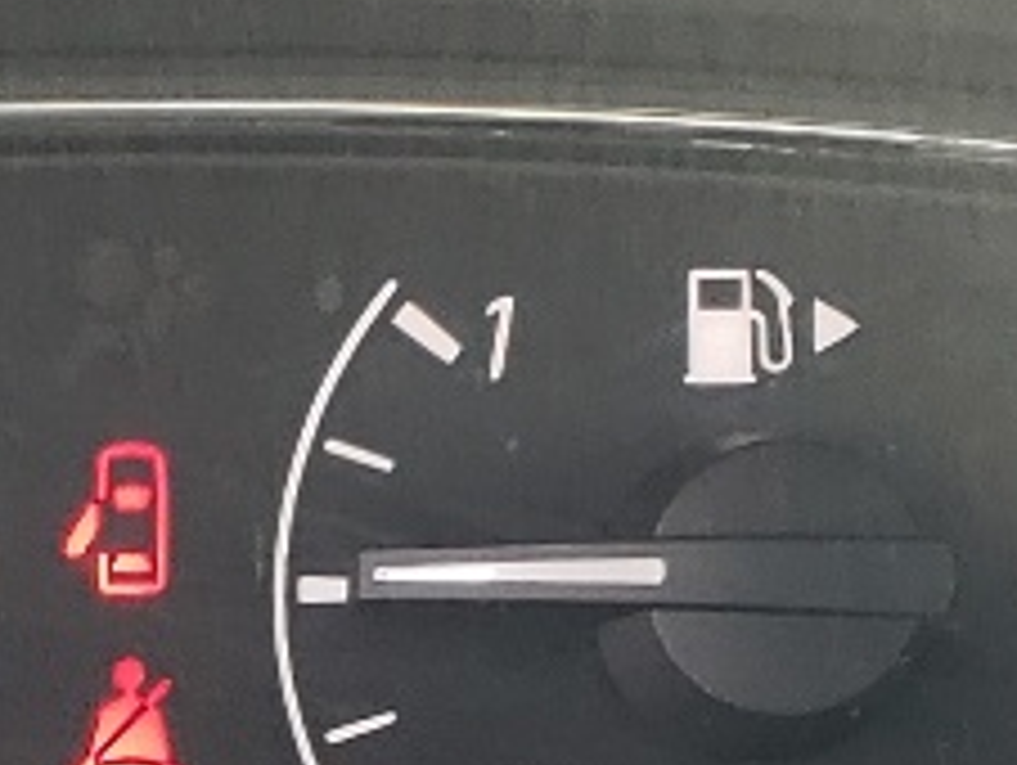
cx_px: 32
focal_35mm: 184
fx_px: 5412
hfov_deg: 10.7
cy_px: 1044
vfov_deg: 8.0
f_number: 1.5
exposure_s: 1/112
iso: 50
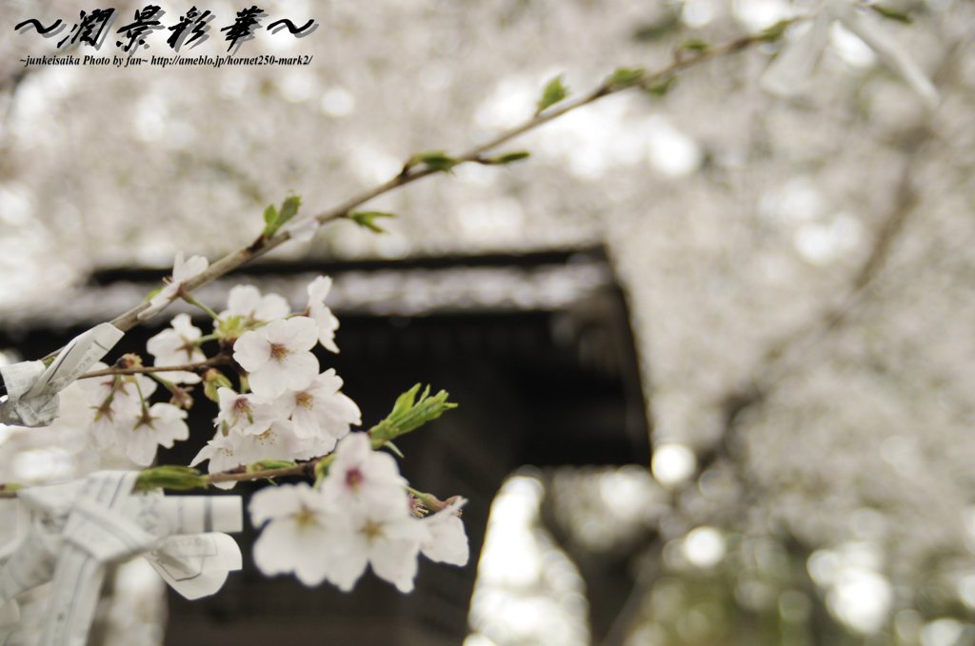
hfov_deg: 36.9
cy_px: 323
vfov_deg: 25.0
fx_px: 1460
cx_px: 488
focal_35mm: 54
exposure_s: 1/640
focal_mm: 36
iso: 200
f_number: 2.8
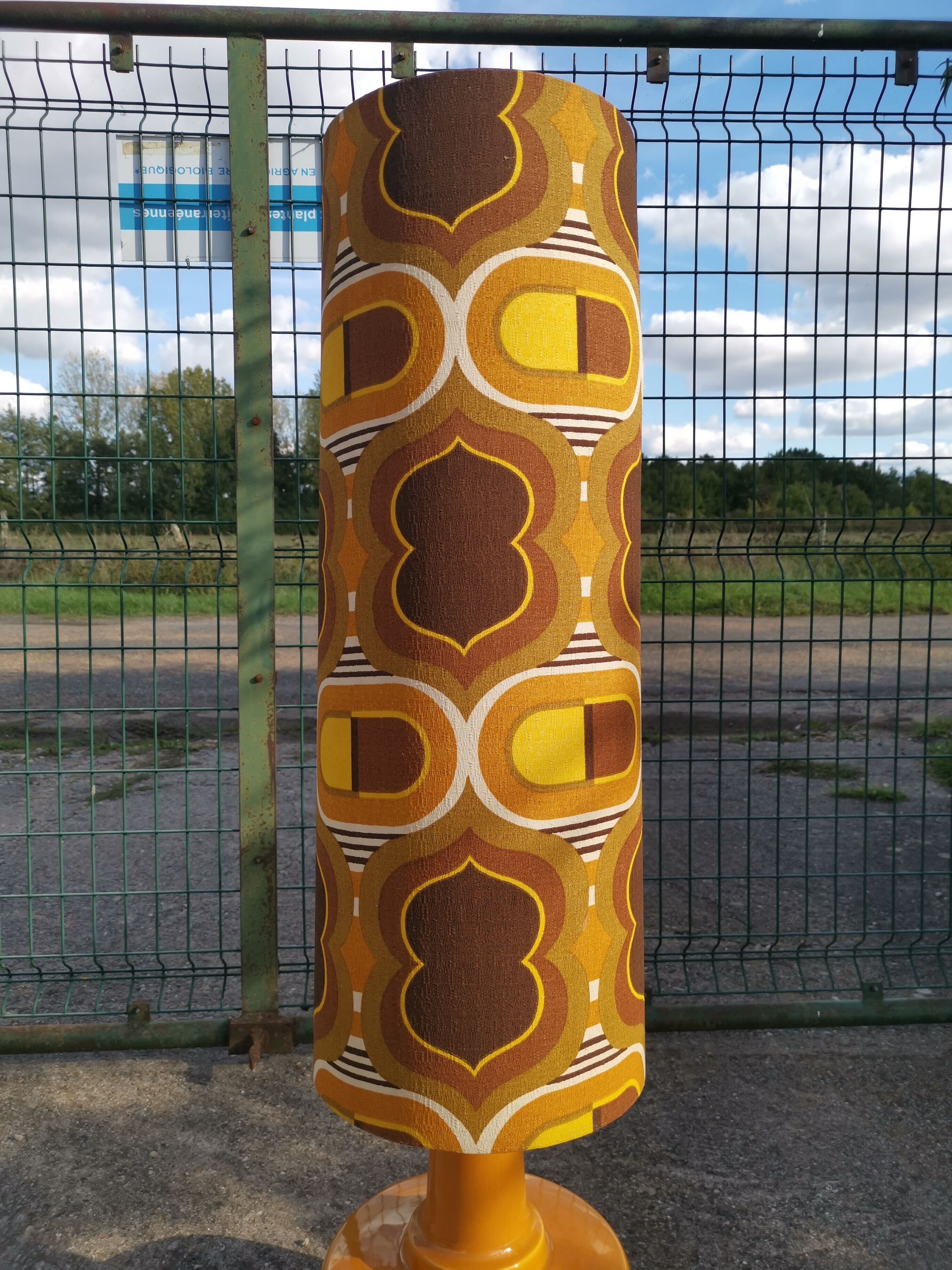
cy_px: 635
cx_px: 476
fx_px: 990
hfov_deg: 51.4
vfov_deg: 65.3
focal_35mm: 27
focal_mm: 5.58
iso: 50
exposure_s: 1/1193
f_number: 1.8
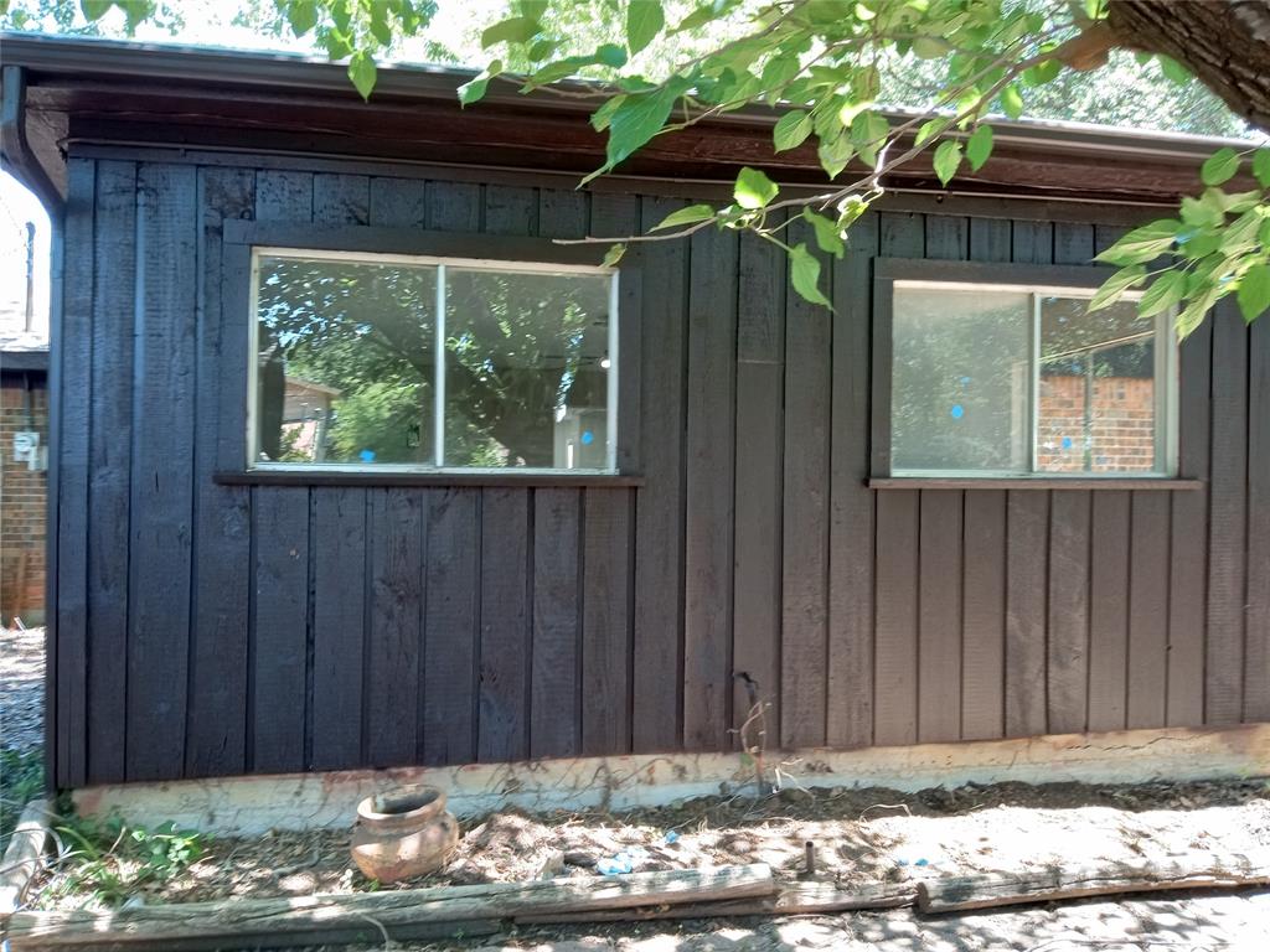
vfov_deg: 49.7
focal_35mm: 28
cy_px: 476
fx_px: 1027
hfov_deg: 63.4
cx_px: 635
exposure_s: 1/60
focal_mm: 3.71
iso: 209
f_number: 2.2
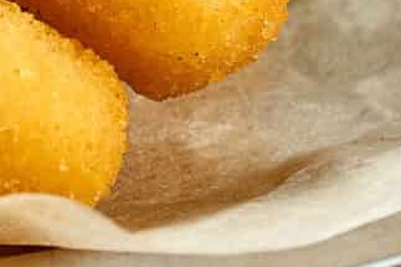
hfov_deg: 4.1
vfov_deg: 2.7
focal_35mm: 500
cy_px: -176
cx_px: -119
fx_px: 5566
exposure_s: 1/125
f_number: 6.3
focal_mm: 105
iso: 250
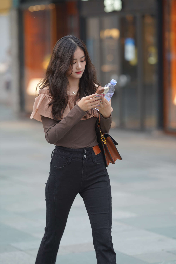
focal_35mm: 135
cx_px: 88
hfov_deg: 10.2
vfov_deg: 15.2
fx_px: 990
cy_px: 132
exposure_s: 1/400
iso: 640
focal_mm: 135
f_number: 2.5
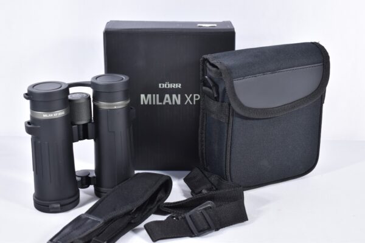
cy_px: 122
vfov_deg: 25.1
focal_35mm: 54
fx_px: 547
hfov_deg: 36.9
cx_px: 182
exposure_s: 1/40
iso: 640
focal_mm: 36
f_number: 5
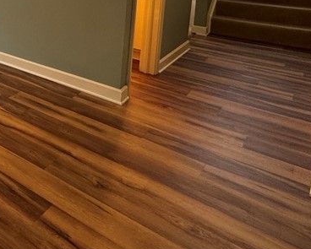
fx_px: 350
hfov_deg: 36.7
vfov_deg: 34.4
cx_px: -63
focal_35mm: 38
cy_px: -19
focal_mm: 2.22
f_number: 2.2
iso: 250
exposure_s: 1/60
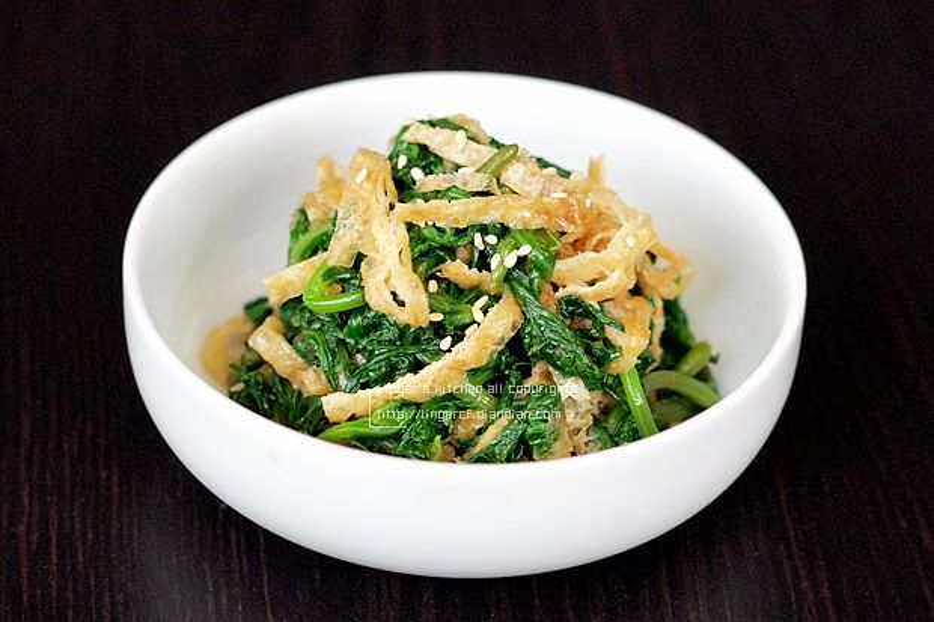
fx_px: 1945
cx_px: 467
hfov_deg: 27.0
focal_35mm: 75
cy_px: 311
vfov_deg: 18.2
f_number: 4
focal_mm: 50
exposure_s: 1/200
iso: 1600
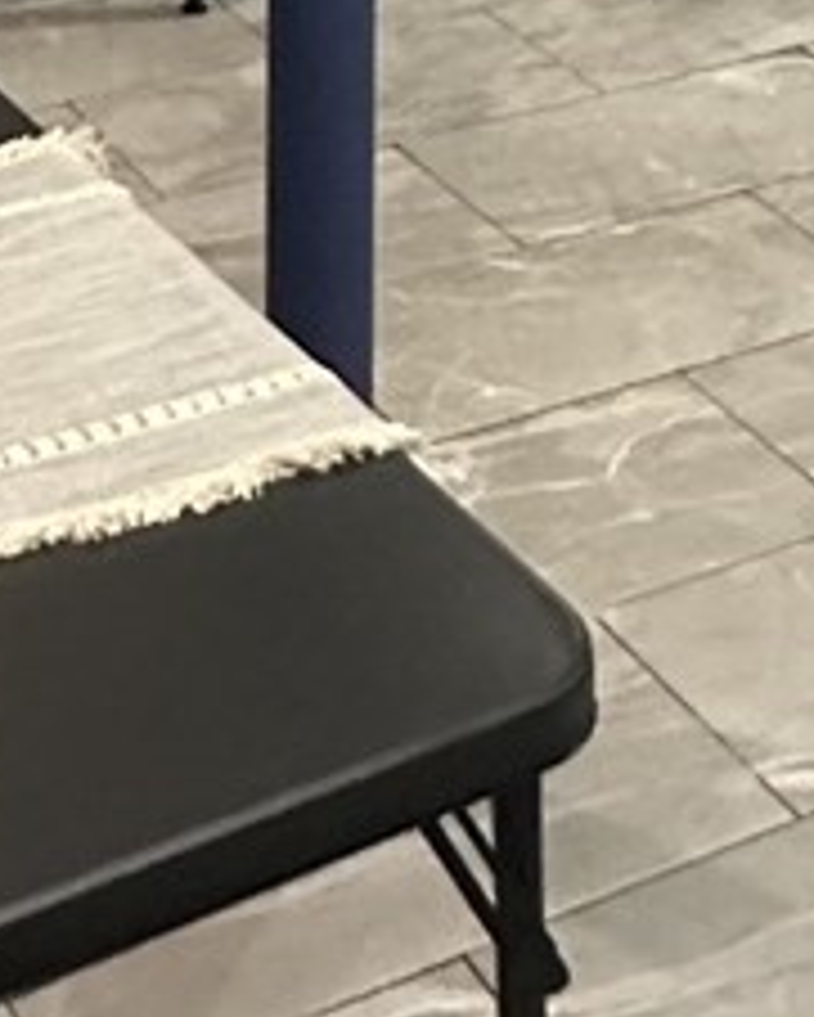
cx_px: 400
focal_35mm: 93
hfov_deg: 16.5
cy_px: -1094
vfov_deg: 15.7
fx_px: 2799
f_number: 2.2
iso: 320
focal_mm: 2.22
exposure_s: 1/60
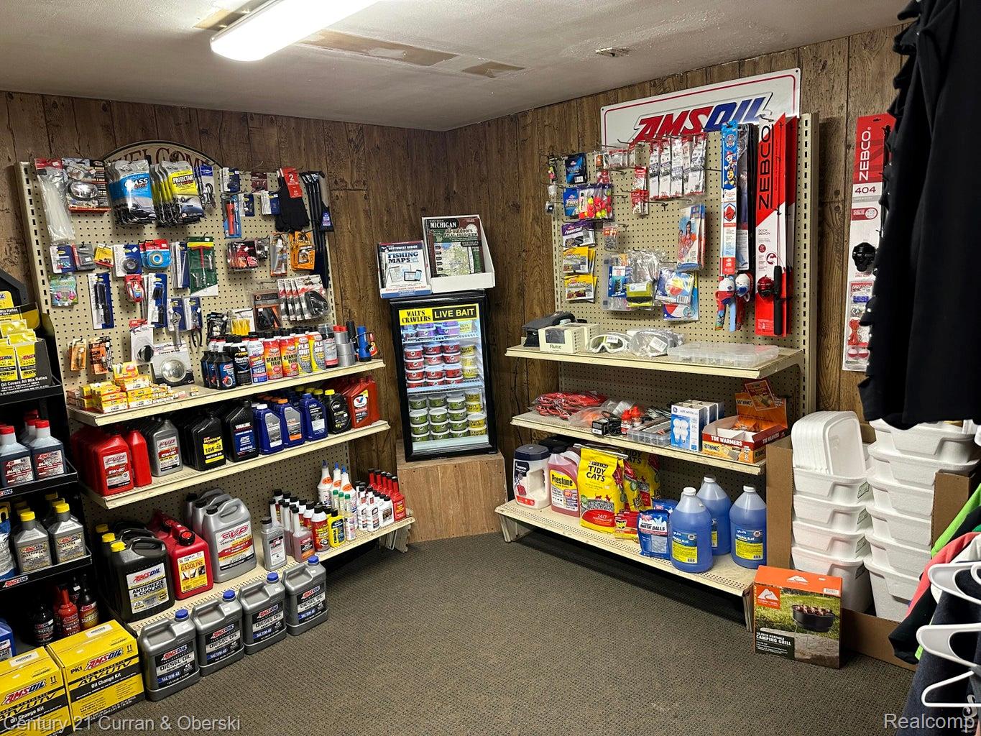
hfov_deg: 71.6
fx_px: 680
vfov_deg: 56.8
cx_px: 490
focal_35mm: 24
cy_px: 368
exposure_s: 1/60
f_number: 1.78
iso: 320
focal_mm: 6.86
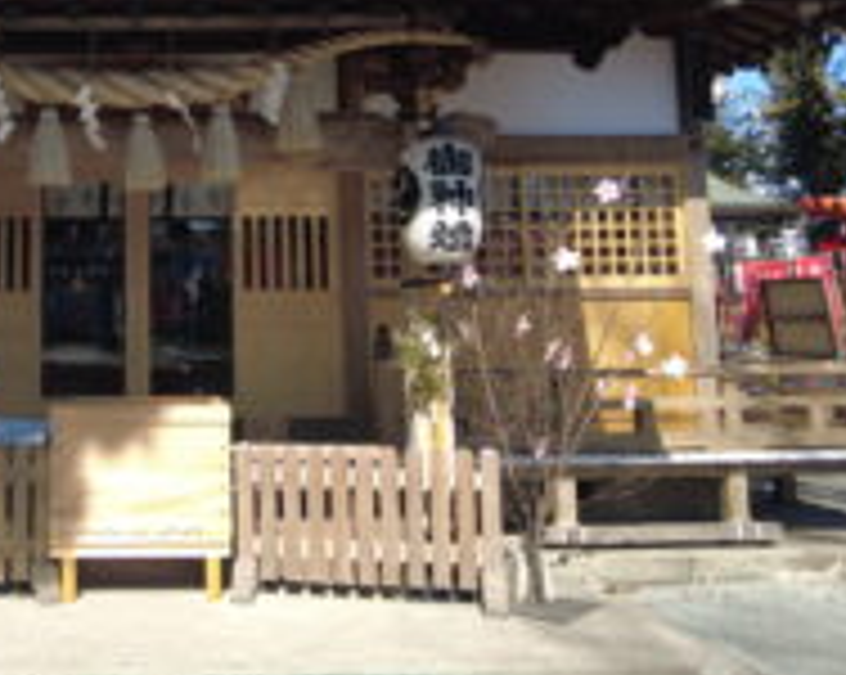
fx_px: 975
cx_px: 128
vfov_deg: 37.5
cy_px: 191
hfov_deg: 43.8
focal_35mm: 39
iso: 100
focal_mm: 4.4
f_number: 1.8
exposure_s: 1/640
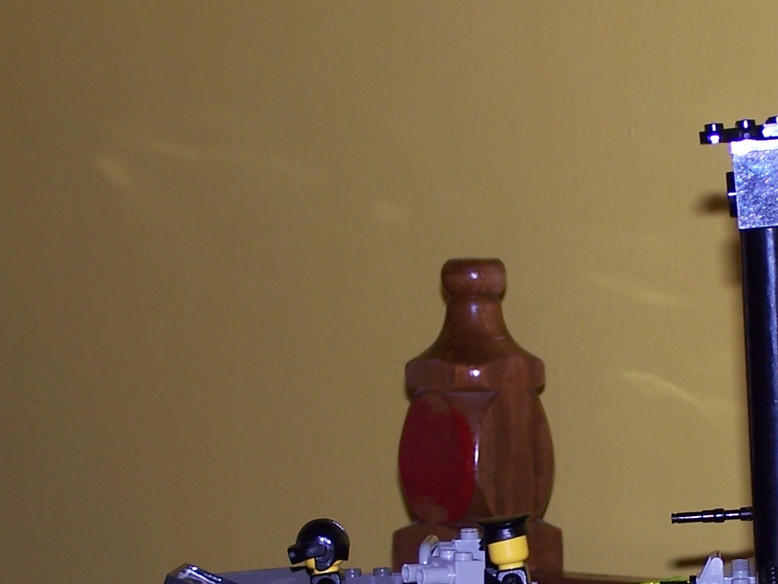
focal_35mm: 154
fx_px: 3462
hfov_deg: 12.7
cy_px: 499
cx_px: 768
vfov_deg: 9.6
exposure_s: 1/60
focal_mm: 12.4
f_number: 3.2
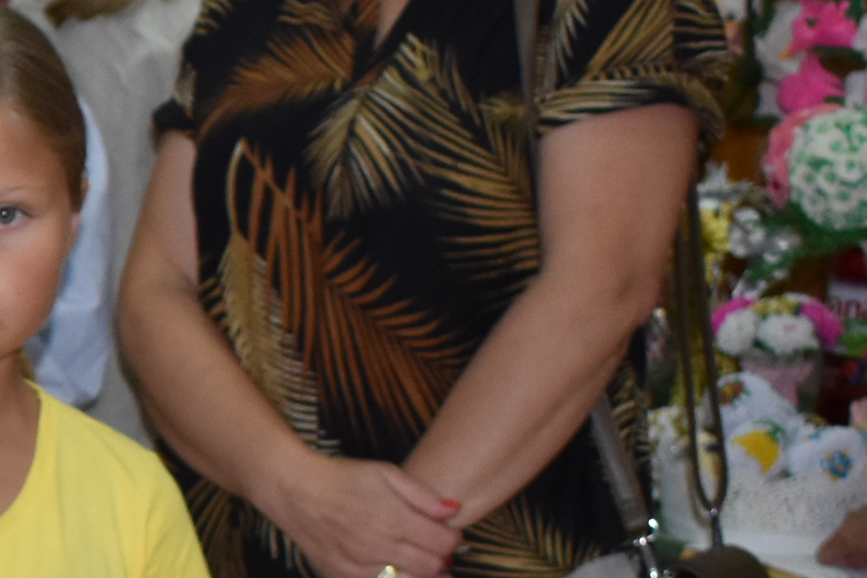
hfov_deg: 11.2
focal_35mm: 171
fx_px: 4130
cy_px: 622
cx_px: -693
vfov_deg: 8.0
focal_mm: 23
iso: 800
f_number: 3.8
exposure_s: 1/160
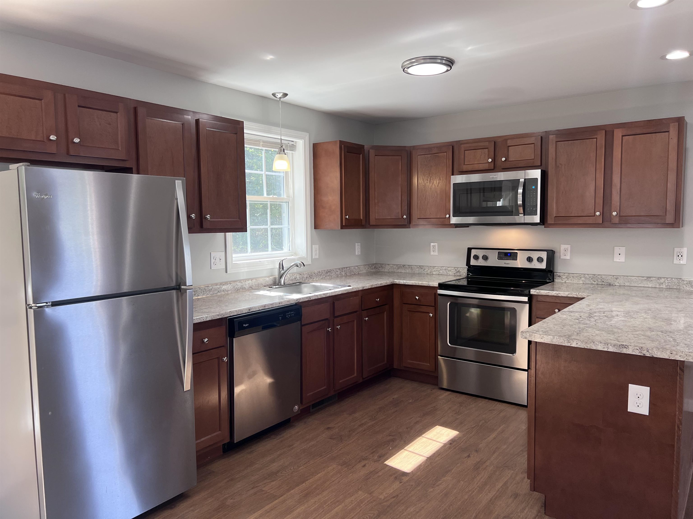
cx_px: 346
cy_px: 260
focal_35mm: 26
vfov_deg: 53.1
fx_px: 521
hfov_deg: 67.3
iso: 64
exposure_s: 1/134
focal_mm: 5.7
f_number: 1.5
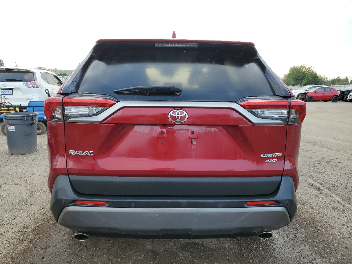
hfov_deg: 67.3
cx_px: 176
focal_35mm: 26
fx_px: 264
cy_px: 132
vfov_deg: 53.1
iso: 50
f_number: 1.5
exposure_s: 1/303
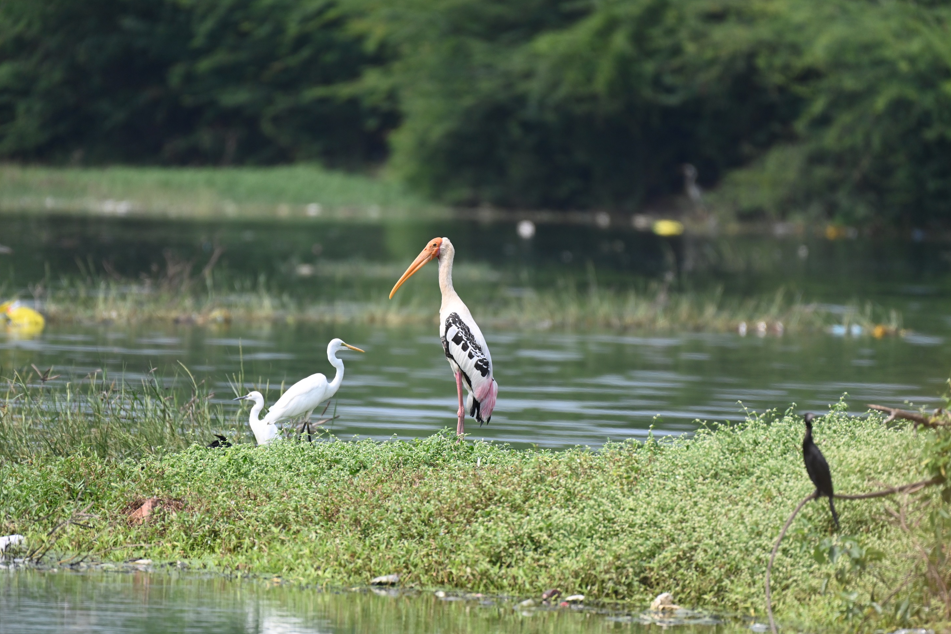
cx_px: 475
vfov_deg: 2.7
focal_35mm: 501
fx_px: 13234
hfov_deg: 4.1
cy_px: 317
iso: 1000
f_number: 5.6
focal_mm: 500
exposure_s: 1/5000
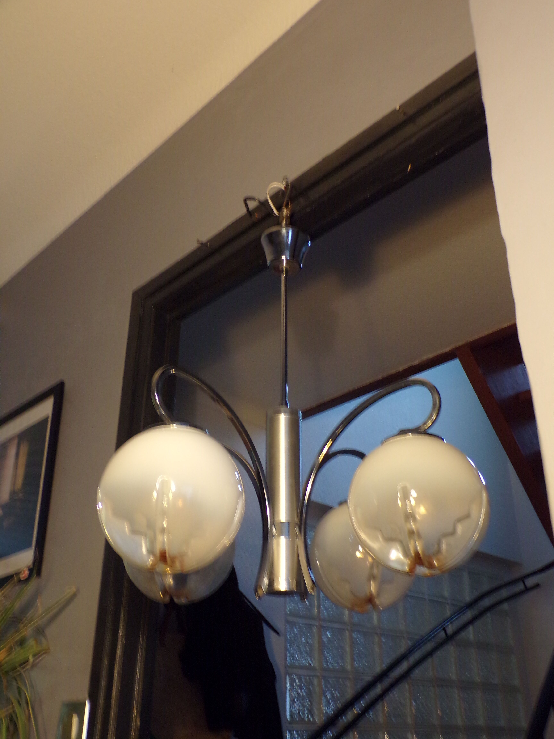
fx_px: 683
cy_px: 370
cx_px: 277
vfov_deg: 56.8
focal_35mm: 32
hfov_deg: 44.2
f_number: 3.2
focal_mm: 5.8
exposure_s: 1/17
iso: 323
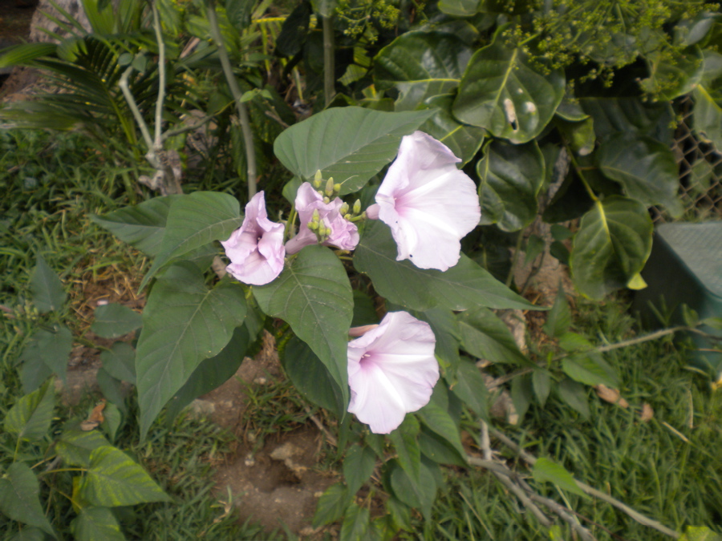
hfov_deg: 52.6
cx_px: 361
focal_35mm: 35
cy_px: 270
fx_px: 730
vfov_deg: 40.7
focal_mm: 6.3
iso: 80
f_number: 4.6
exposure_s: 1/440
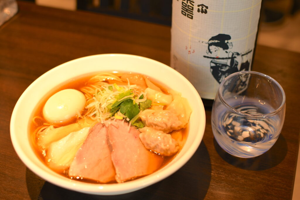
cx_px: 150
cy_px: 100
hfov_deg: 38.2
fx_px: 433
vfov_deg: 26.0
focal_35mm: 52
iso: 200
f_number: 2.8
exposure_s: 1/100
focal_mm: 35
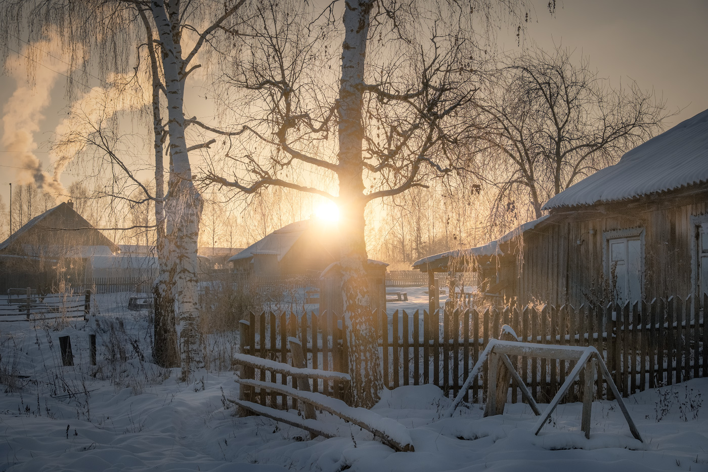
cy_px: 236
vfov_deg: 17.3
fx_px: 1553
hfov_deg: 25.7
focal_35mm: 79
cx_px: 354
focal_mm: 52.4
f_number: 11
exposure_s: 1/850
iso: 800
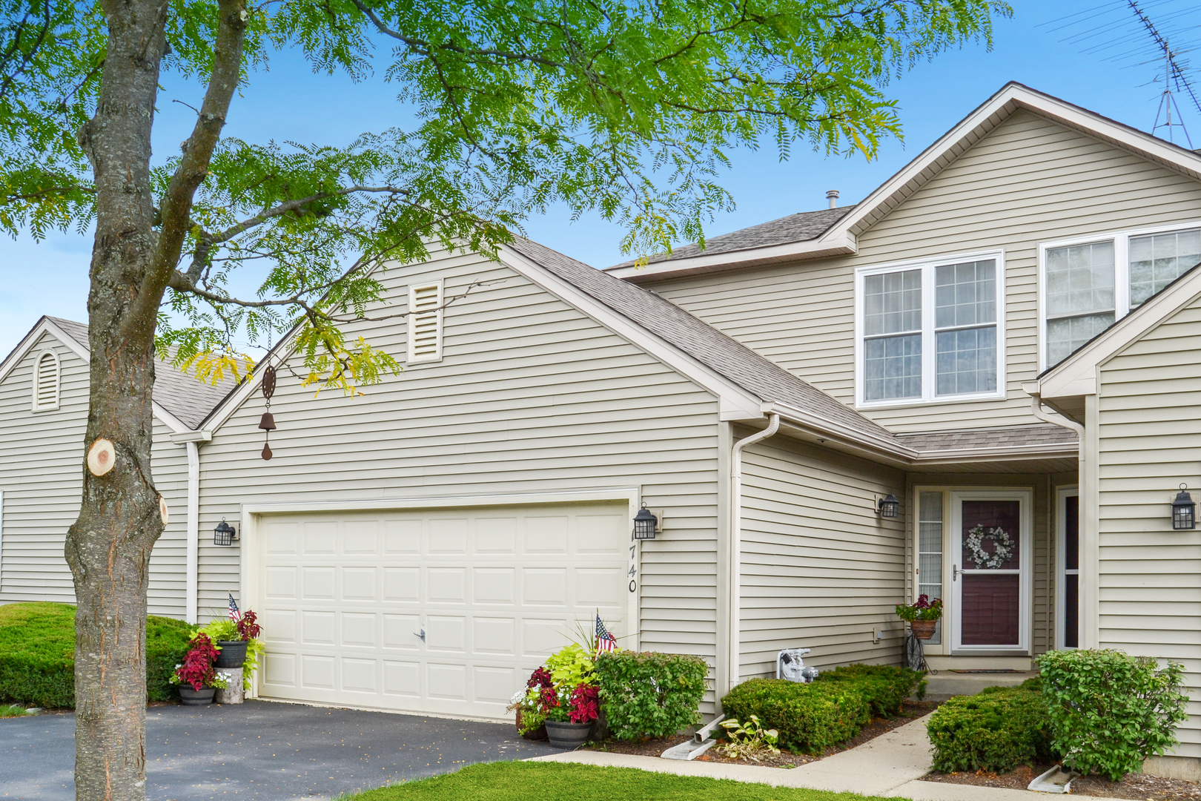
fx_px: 1101
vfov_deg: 40.0
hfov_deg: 57.2
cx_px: 600
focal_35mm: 33
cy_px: 400
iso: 200
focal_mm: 22
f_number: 9
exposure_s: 1/320
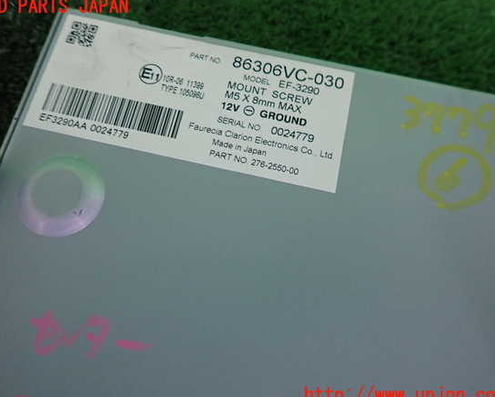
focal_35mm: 27
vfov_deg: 53.2
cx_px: 237
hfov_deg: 64.0
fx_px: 396
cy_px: 201
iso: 400
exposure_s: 1/30
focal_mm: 4.5
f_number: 2
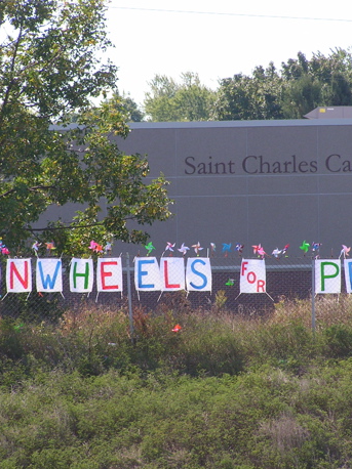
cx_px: 199
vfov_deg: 5.5
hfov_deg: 4.1
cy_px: 230
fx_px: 4913
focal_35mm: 362
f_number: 4
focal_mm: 43
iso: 50
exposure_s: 1/320
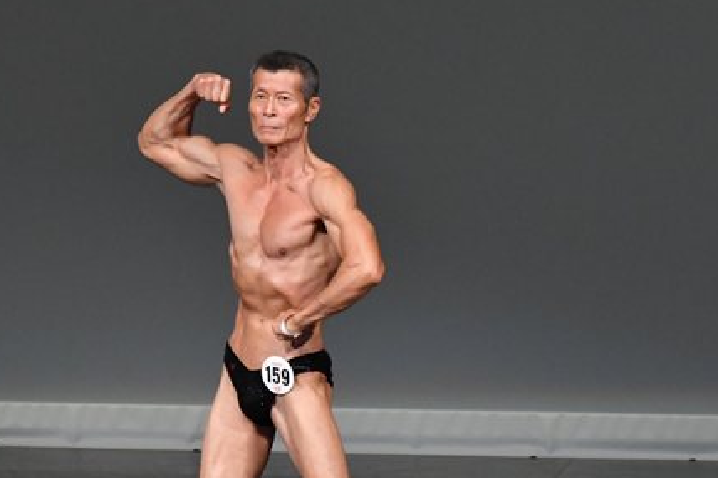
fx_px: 11363
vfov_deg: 2.4
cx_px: 360
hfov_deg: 3.6
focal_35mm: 570
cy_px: 414
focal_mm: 210
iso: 4000
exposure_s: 1/400
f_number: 5.6
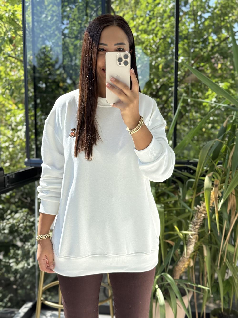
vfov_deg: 39.7
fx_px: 440
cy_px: 159
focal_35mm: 48
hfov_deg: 30.3
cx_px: 119
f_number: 1.78
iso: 80
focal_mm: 6.76
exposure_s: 1/906
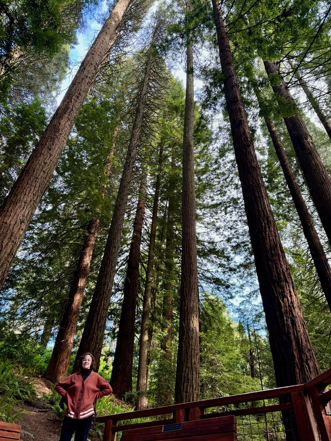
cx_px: 166
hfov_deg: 56.8
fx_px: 306
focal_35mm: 24
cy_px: 220
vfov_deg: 71.6
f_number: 1.78
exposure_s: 1/121
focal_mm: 6.76
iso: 125
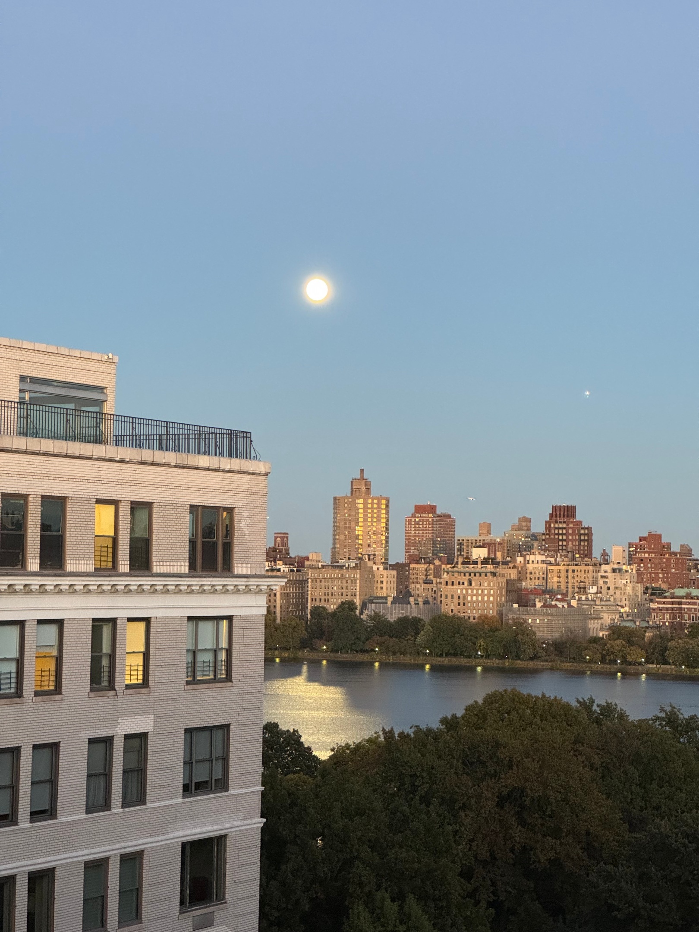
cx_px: 350
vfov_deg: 25.3
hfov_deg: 19.1
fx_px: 2073
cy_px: 466
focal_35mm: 77
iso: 500
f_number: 2.8
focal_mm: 9
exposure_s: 1/30
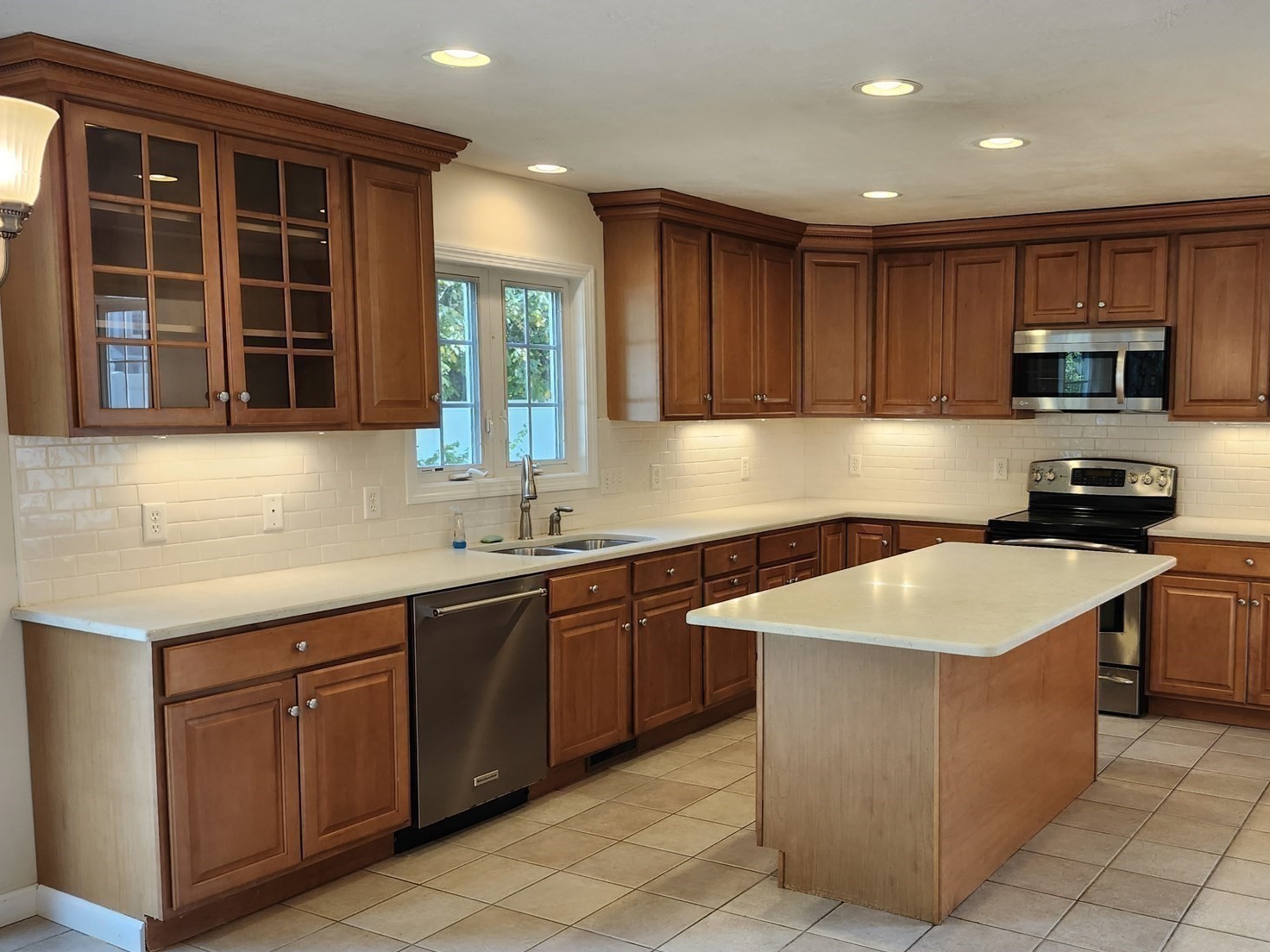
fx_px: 1174
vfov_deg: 44.1
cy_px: 524
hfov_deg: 55.9
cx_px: 816
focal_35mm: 32
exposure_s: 1/120
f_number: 1.8
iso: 125
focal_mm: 5.54
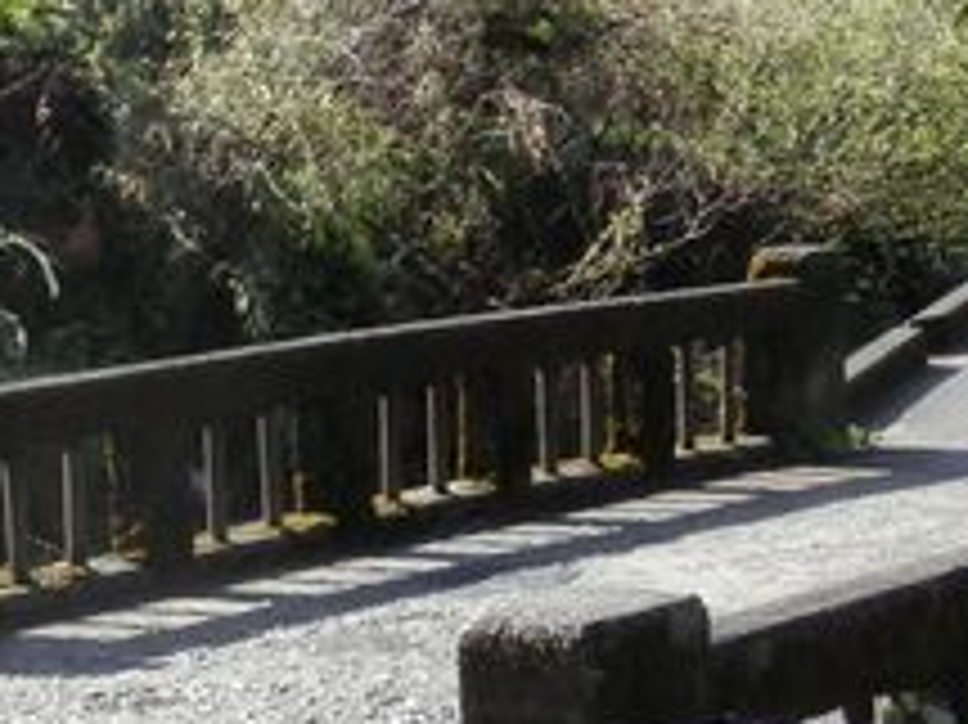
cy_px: 400
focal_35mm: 123
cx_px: 675
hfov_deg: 16.0
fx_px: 3438
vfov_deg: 12.0
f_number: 3.4
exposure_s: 1/250
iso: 80
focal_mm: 6
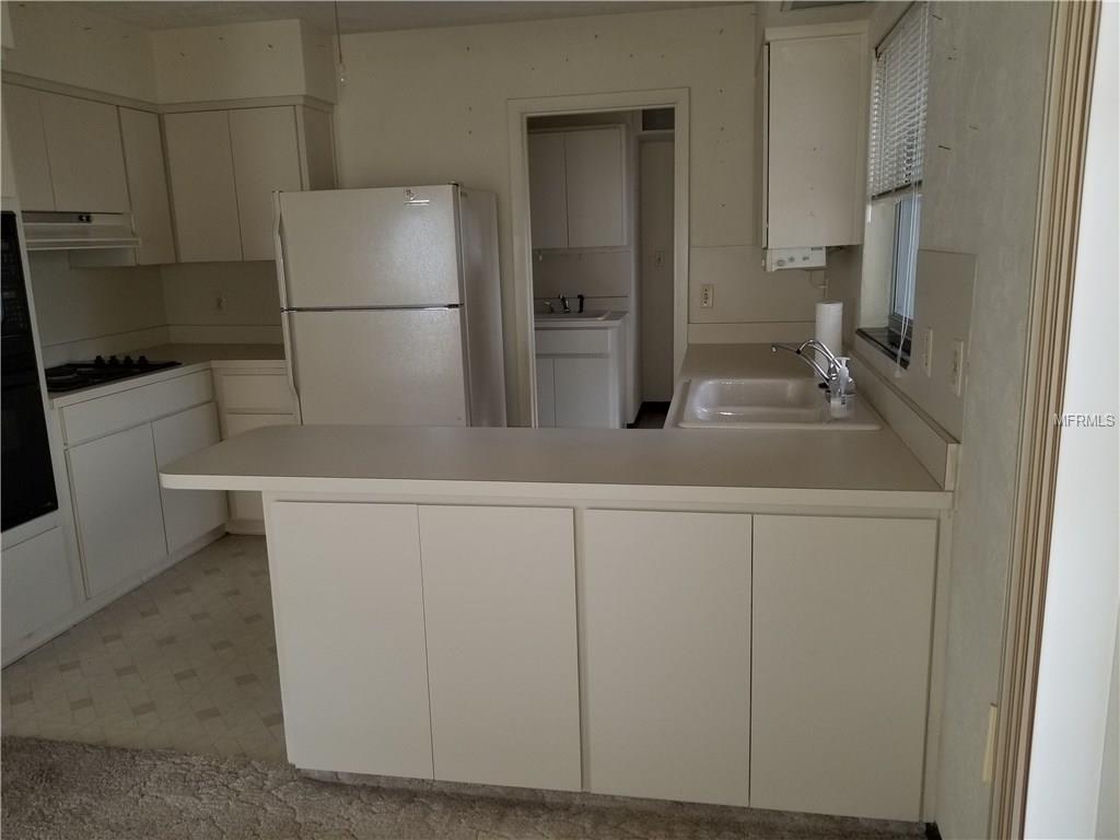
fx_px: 841
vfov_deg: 53.1
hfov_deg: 67.3
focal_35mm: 26
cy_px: 420
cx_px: 560
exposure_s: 1/30
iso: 100
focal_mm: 4.3
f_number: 1.7
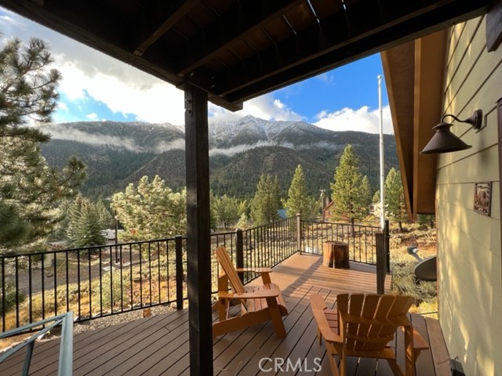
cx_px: 251
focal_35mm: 13
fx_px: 189
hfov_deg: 106.2
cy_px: 188
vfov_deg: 89.9
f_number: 1.8
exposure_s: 1/169
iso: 32
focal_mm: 1.57
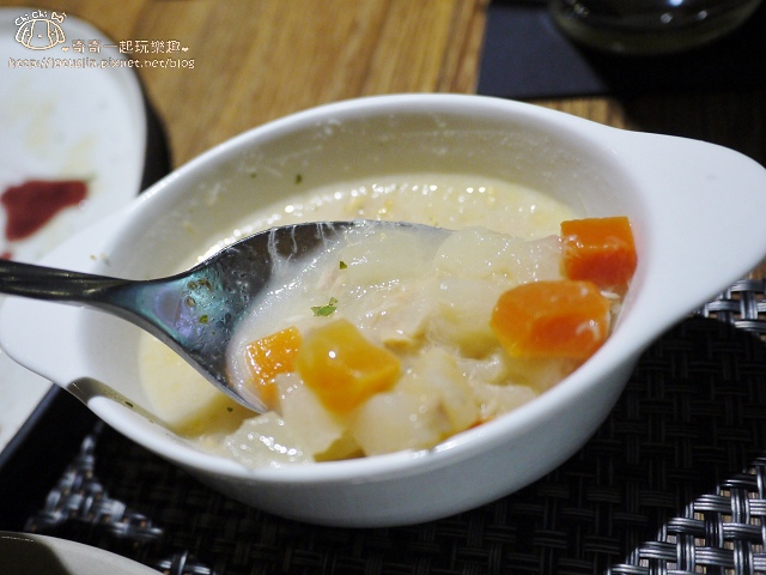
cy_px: 288
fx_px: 620
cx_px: 383
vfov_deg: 49.7
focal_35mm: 28
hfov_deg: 63.4
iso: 400
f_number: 2.5
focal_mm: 14
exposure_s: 1/60
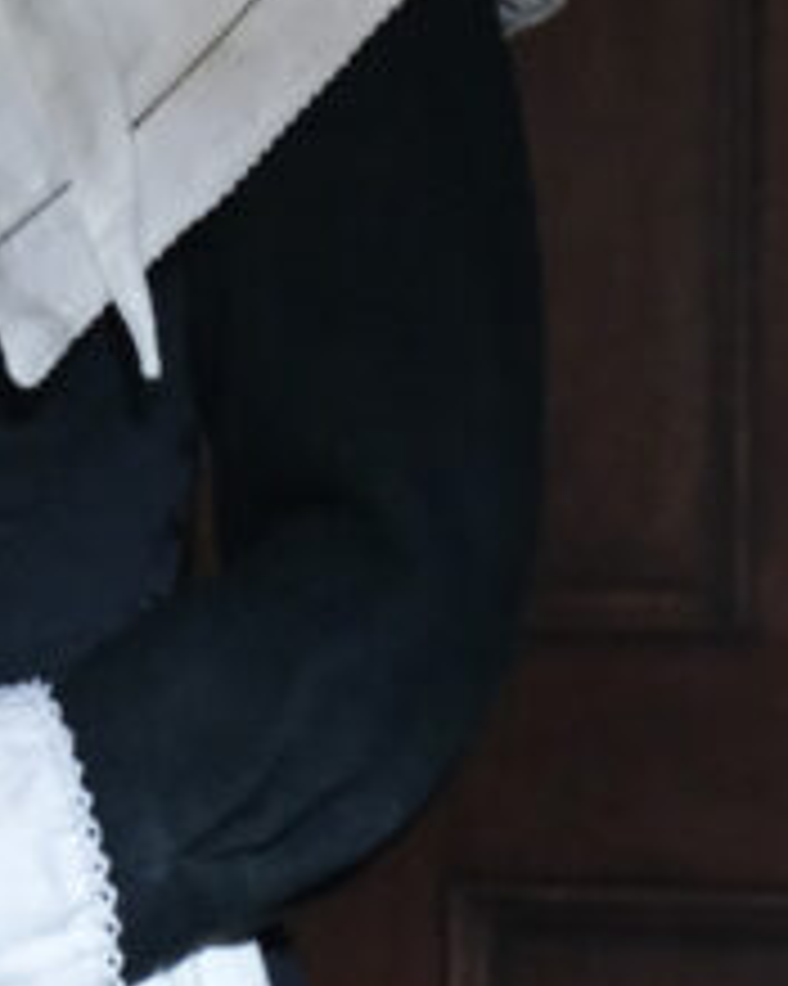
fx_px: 9919
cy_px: 54
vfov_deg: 5.7
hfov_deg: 4.5
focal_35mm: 340
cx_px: -104
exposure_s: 1/200
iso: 6400
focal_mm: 58.7
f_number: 2.8
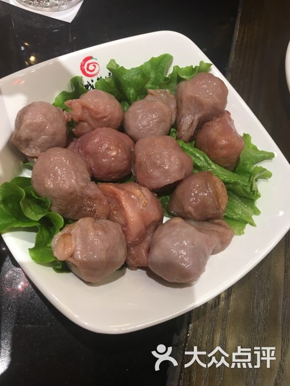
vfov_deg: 61.7
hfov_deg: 48.2
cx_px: 145
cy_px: 193
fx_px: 324
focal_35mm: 29
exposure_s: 1/17
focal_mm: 4.15
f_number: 2.2
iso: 50
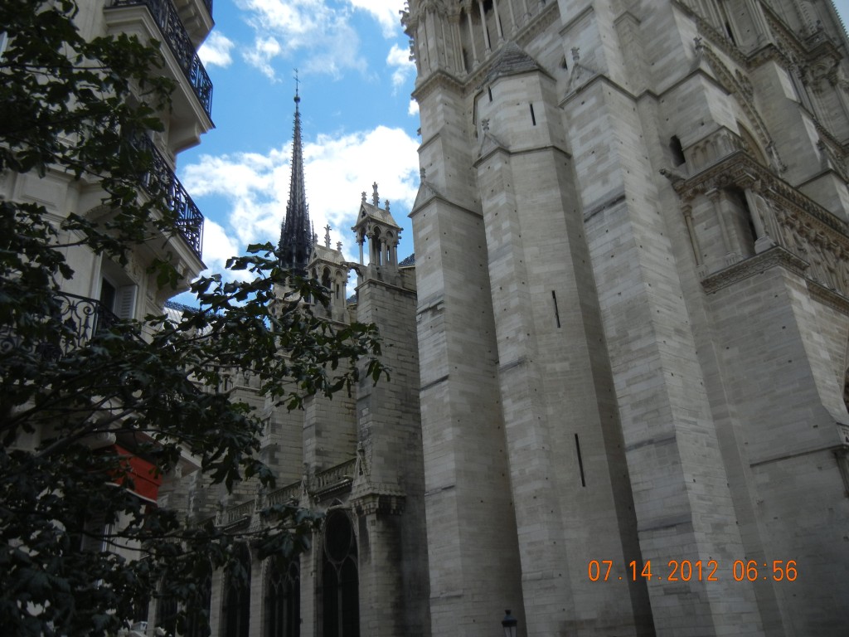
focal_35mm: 30
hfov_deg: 60.0
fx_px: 736
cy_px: 318
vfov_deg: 46.8
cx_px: 424
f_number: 7
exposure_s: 1/486
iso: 160
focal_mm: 5.4
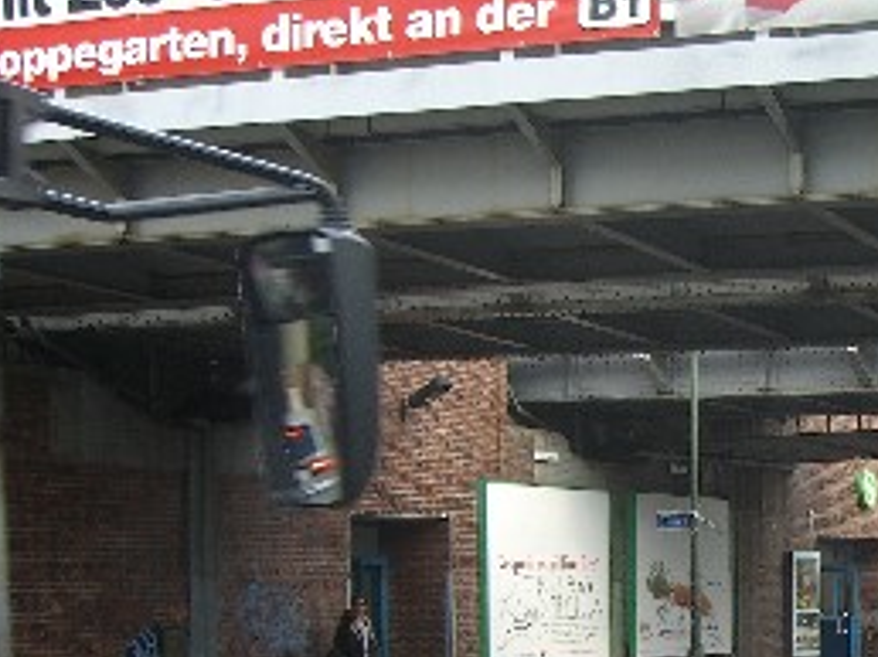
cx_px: 914
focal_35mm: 86
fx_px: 2179
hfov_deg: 21.8
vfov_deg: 16.9
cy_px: 563
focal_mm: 7.9
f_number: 2.8
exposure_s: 1/250
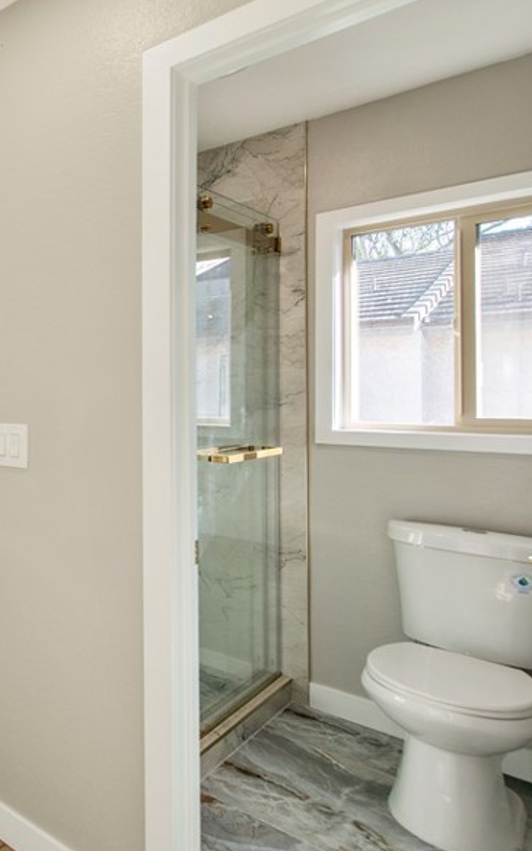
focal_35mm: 25
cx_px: -181
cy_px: 394
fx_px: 580
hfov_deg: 33.6
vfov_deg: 72.4
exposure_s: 1/250
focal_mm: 14
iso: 220
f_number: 4
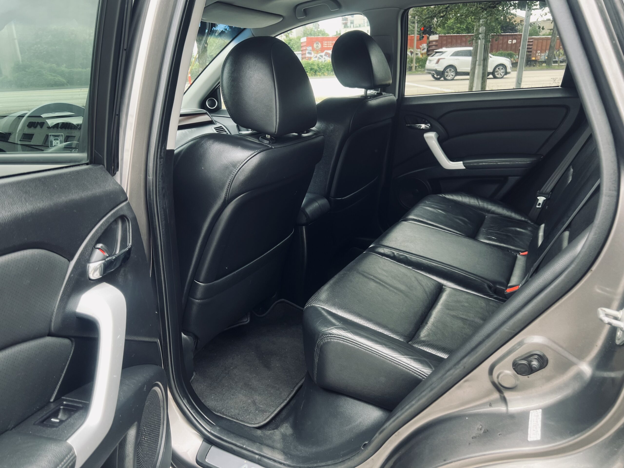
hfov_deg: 67.3
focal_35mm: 26
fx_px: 469
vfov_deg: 53.1
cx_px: 312
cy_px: 234
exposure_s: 1/121
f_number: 1.5
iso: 40
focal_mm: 5.7
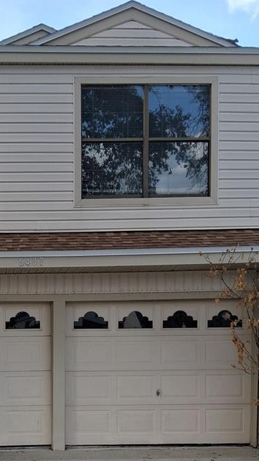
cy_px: 393
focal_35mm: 53
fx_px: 646
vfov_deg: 37.2
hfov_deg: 22.1
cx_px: 27
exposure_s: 1/197
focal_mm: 3.98
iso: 25
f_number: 1.8
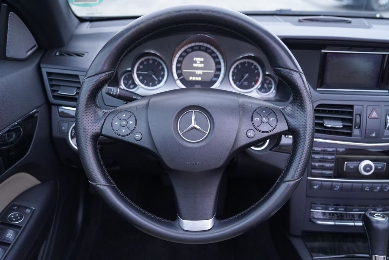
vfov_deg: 43.6
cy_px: 130
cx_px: 194
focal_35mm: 30
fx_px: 324
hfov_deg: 61.9
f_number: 4
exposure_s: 1/160
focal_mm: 30
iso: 6400
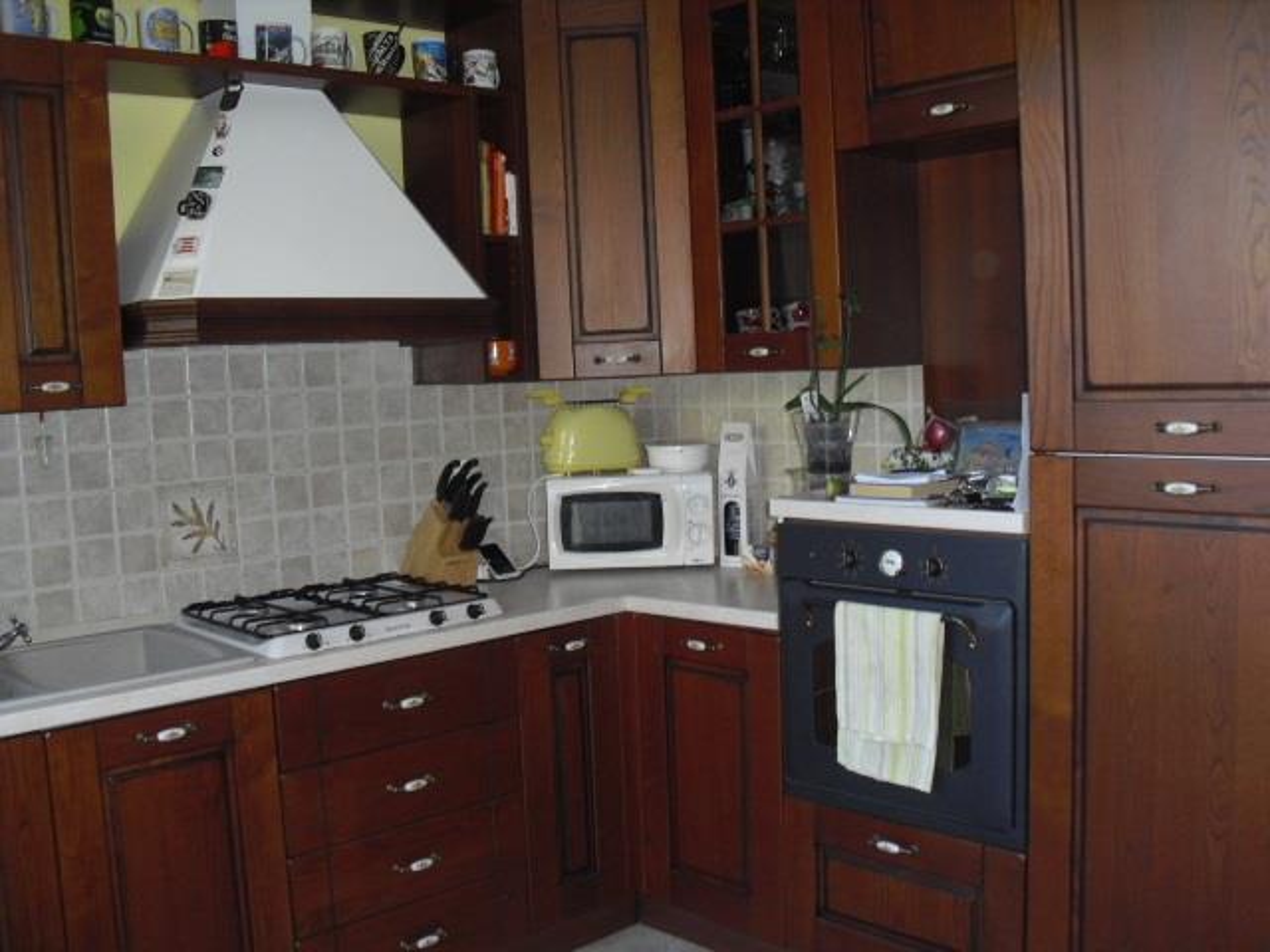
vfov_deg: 39.7
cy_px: 476
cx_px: 635
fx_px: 1321
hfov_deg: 51.4
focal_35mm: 36
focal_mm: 6.3
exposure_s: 1/60
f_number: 3.1
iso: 200
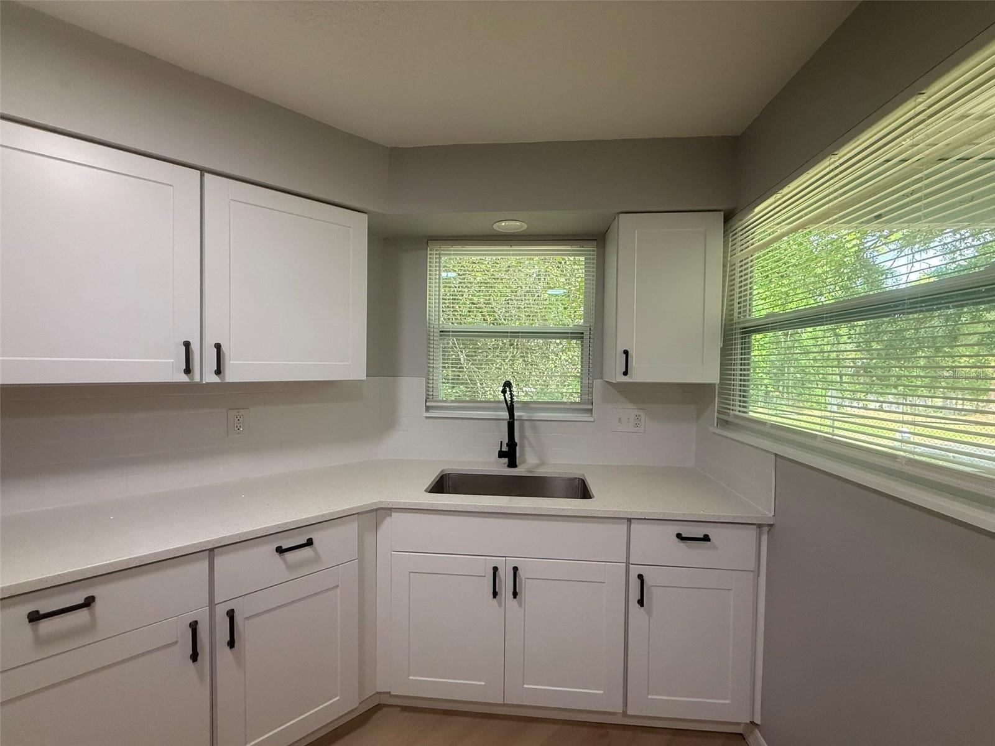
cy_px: 373
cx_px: 498
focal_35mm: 14
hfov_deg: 102.1
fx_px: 402
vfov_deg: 85.7
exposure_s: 1/120
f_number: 2.2
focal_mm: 2.22
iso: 250
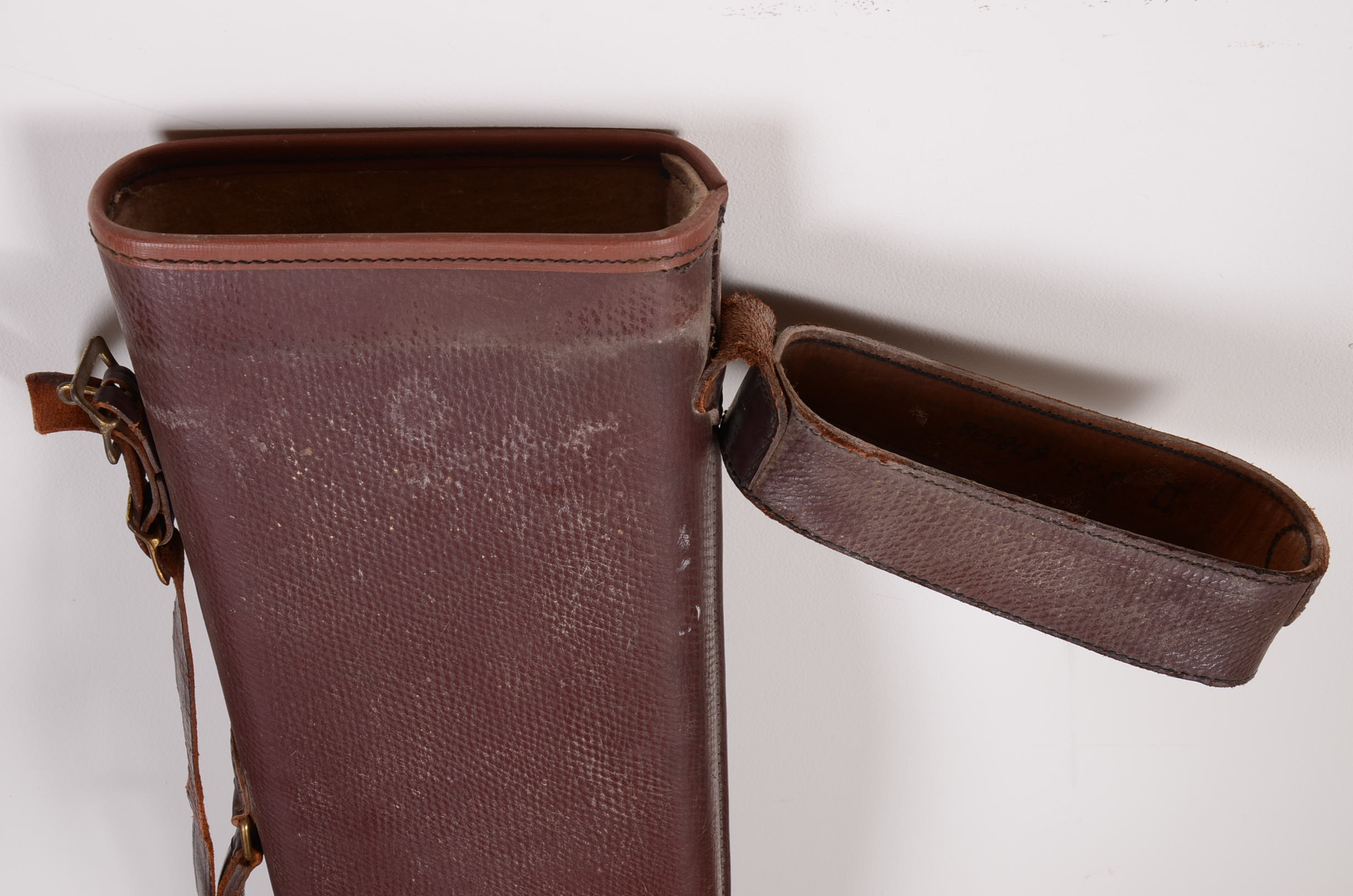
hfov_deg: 33.5
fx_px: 2250
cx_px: 676
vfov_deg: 22.5
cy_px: 448
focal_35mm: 60
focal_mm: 40
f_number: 11
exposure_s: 1/80
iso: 125
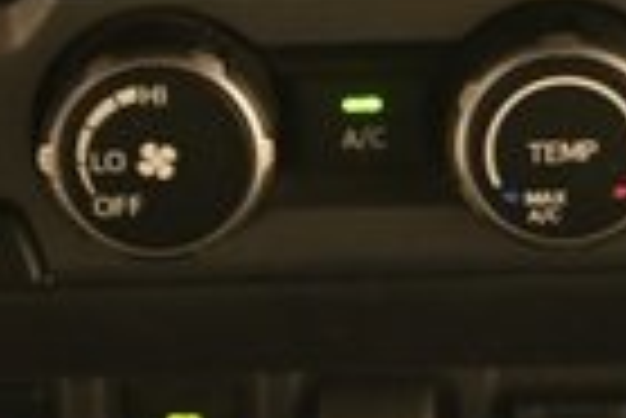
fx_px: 2802
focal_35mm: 161
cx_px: 464
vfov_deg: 8.0
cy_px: -499
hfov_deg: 12.7
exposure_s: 1/30
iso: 3600
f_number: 4
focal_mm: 35
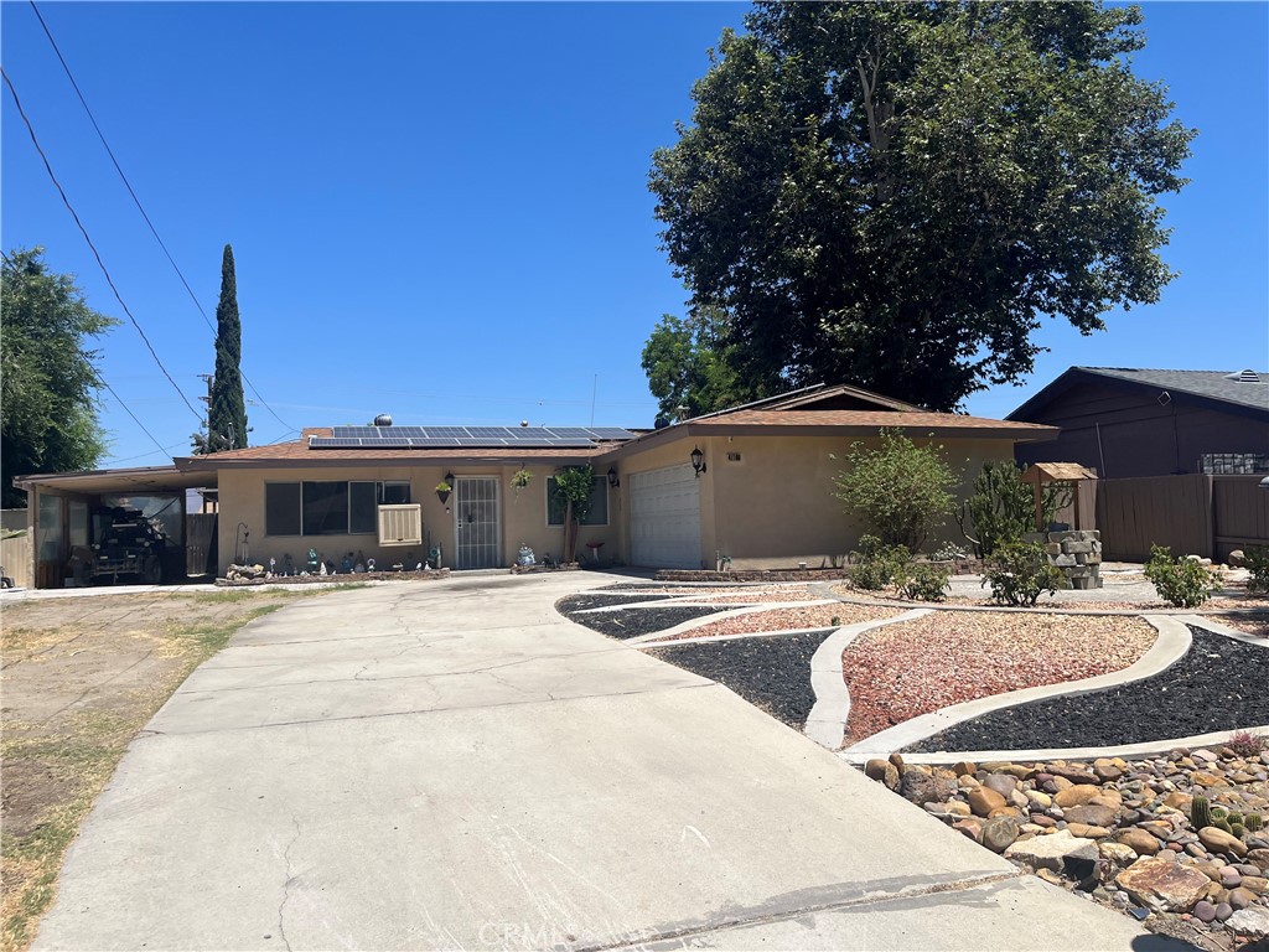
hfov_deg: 67.3
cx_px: 634
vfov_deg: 53.1
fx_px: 953
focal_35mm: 26
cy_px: 476
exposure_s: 1/4854
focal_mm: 5.1
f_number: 1.6
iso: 50
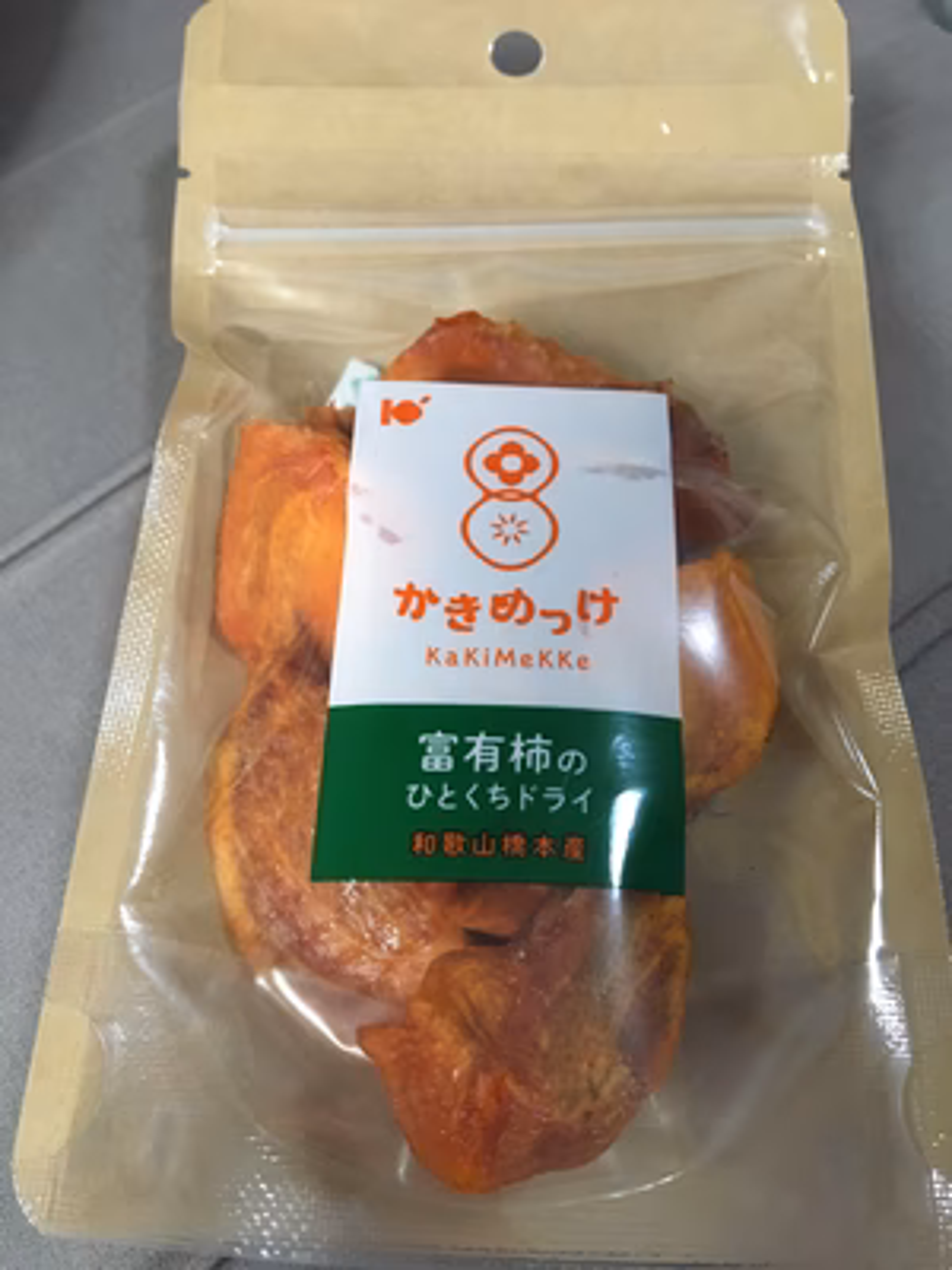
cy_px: 635
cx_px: 476
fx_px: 1063
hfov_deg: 48.2
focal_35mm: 29
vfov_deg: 61.7
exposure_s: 1/20
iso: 200
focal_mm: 4.15
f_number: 2.2
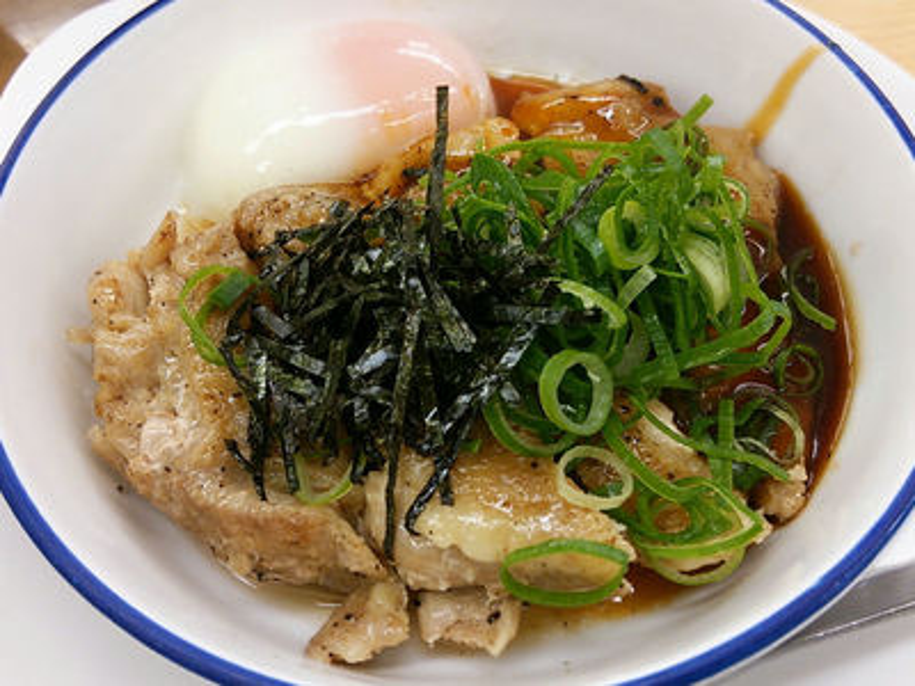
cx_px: 458
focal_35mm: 30
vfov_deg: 46.8
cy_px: 343
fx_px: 793
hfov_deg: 60.0
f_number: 1.94
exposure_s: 1/69
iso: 40
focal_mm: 4.06
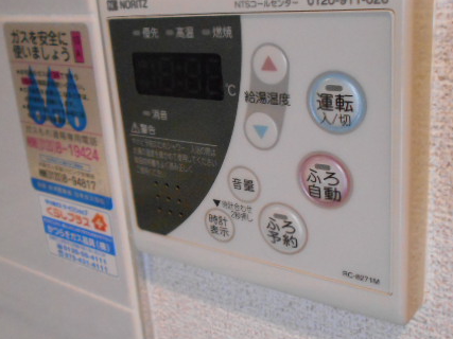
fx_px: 589
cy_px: 164
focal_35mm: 45
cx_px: 214
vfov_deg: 32.2
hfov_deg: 42.1
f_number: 3.4
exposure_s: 1/80
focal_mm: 5.1
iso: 800
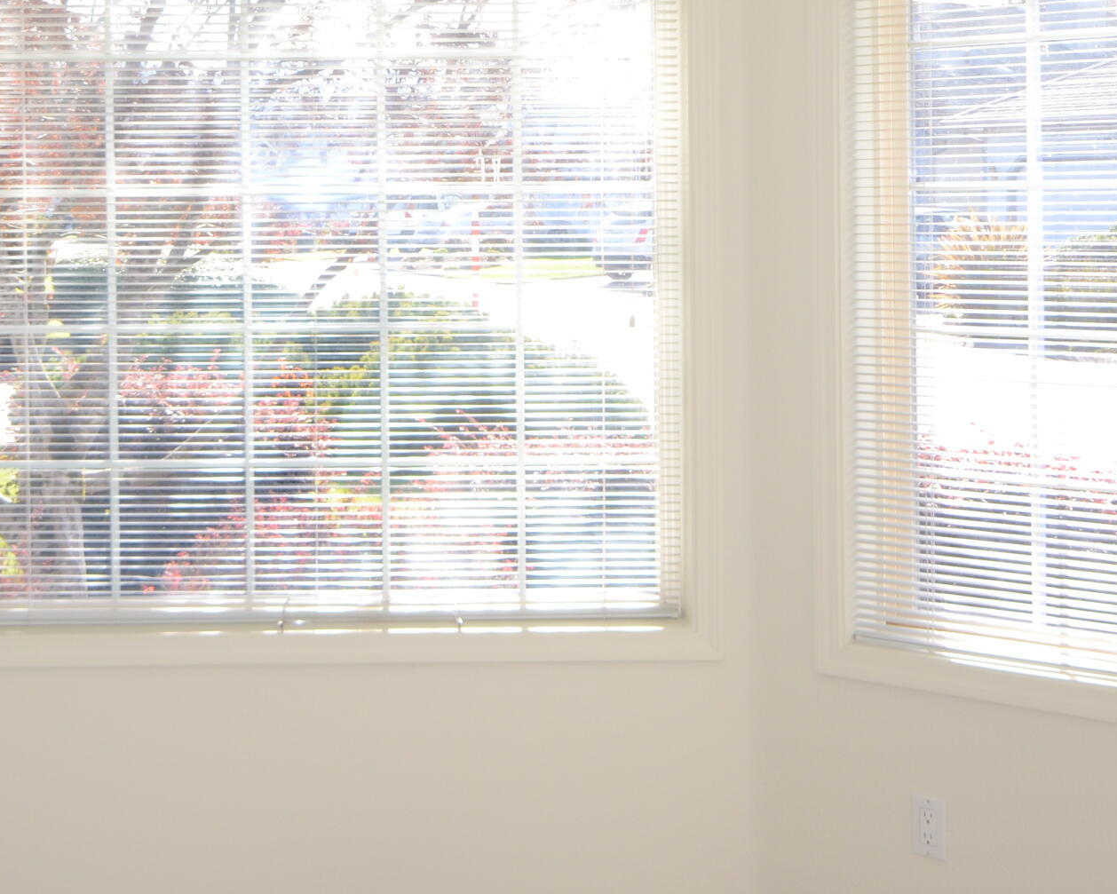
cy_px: 206
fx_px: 2215
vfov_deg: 22.6
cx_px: 337
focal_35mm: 67
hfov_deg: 28.0
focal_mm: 20
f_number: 7.1
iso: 400
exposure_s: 1/125
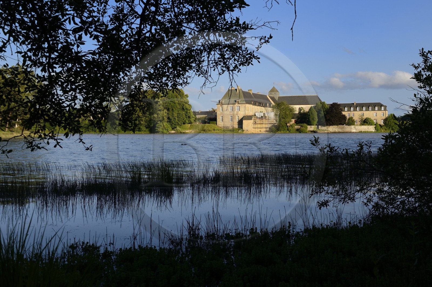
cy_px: 144
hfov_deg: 50.7
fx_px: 456
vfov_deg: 35.0
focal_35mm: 38
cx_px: 216
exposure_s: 1/200
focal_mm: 38
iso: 200
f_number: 11
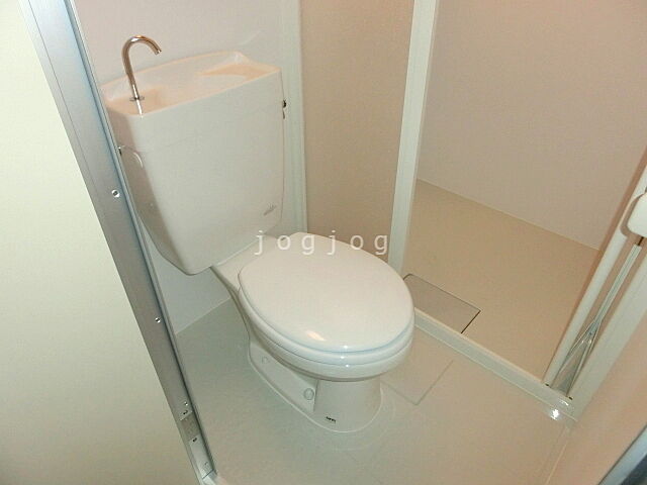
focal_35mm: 24
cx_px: 324
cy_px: 242
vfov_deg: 56.8
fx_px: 449
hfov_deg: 71.6
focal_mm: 4.24
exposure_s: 1/250
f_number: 3
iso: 400
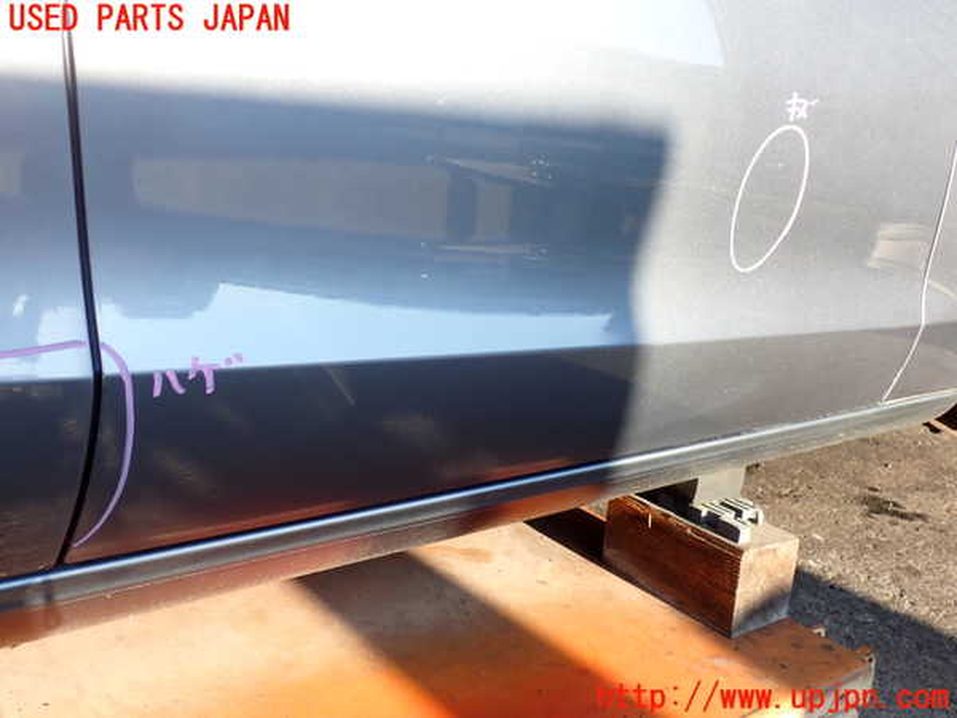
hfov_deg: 60.0
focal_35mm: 30
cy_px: 359
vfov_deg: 46.8
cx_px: 478
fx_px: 829
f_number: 3.2
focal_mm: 5.4
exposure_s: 1/160
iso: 100
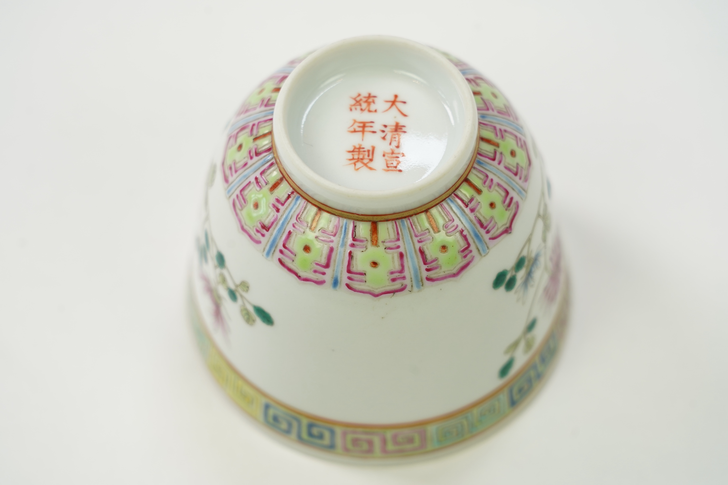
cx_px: 364
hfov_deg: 19.5
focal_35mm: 105
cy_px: 242
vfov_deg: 13.0
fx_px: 2123
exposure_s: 1/125
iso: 500
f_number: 7.1
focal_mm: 105
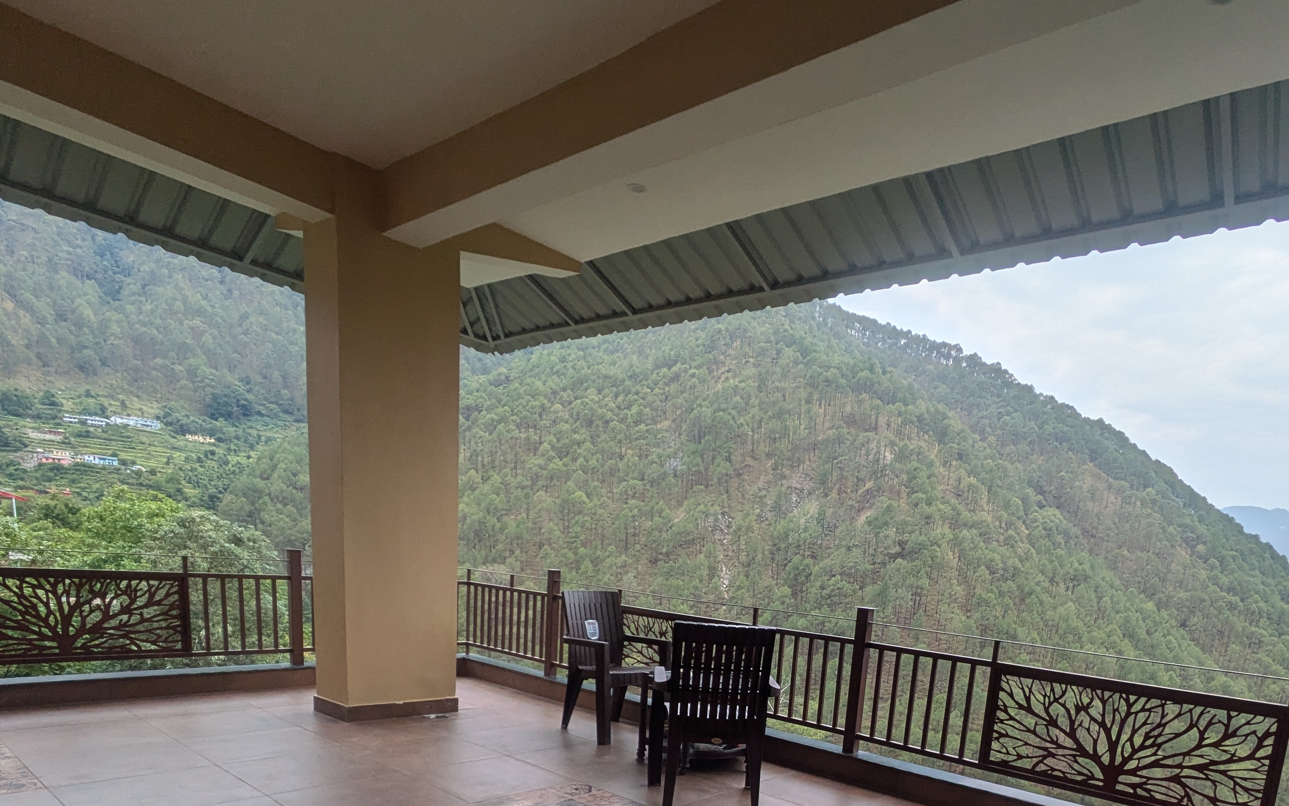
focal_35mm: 22
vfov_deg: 50.0
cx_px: 759
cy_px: 698
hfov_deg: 78.9
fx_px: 773
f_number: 2.2
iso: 50
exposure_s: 1/1319
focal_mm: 1.83
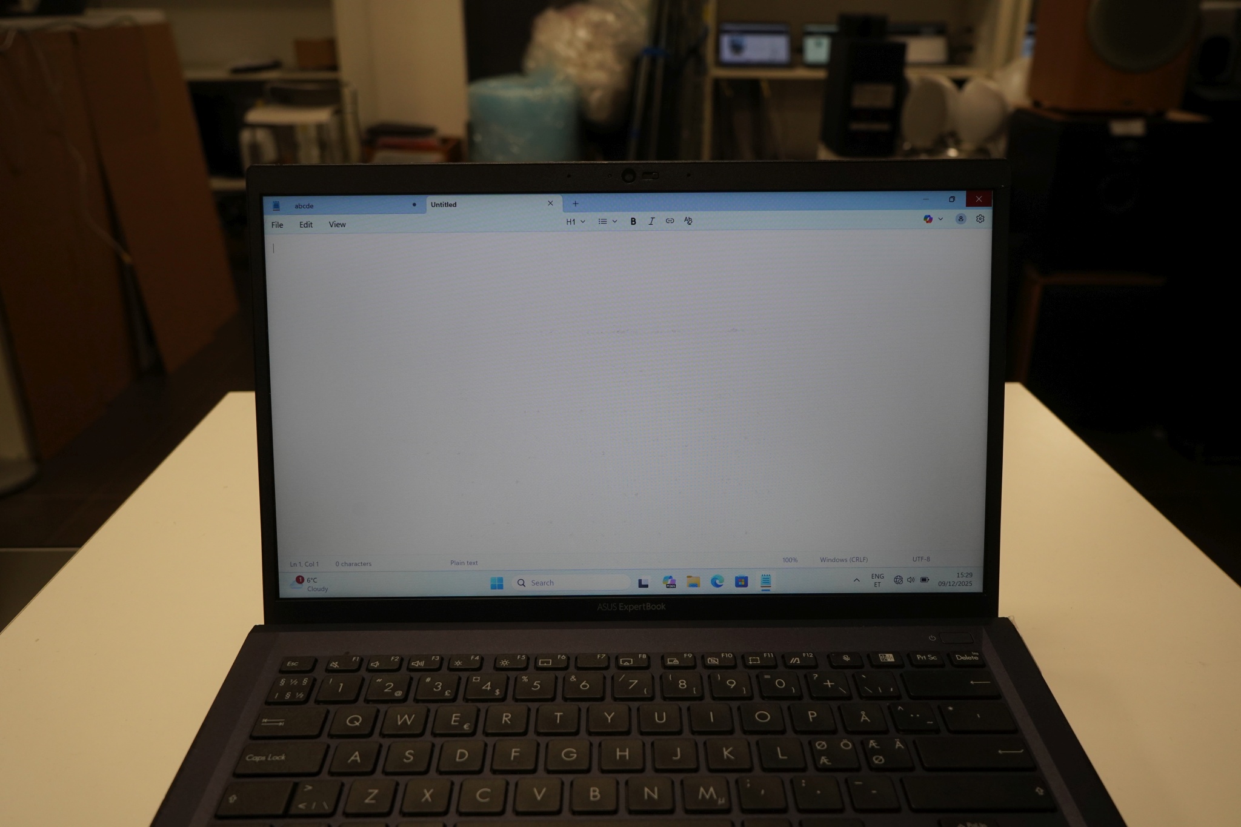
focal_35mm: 28
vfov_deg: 46.4
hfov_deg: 65.5
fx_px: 965
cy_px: 414
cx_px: 620
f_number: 7.1
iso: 1600
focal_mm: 28
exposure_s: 1/200
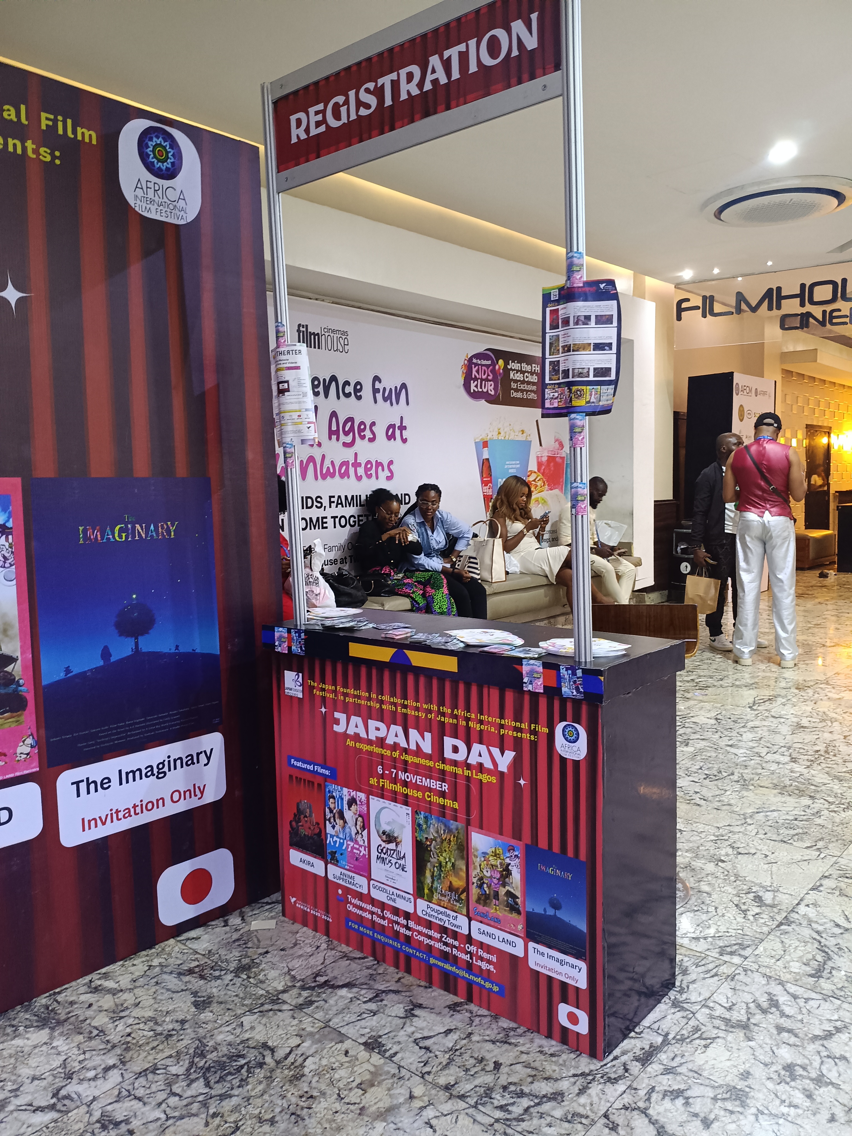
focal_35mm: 26
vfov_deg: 67.3
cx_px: 426
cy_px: 568
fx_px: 853
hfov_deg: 53.1
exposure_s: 1/25
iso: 943
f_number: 1.5
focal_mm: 4.94
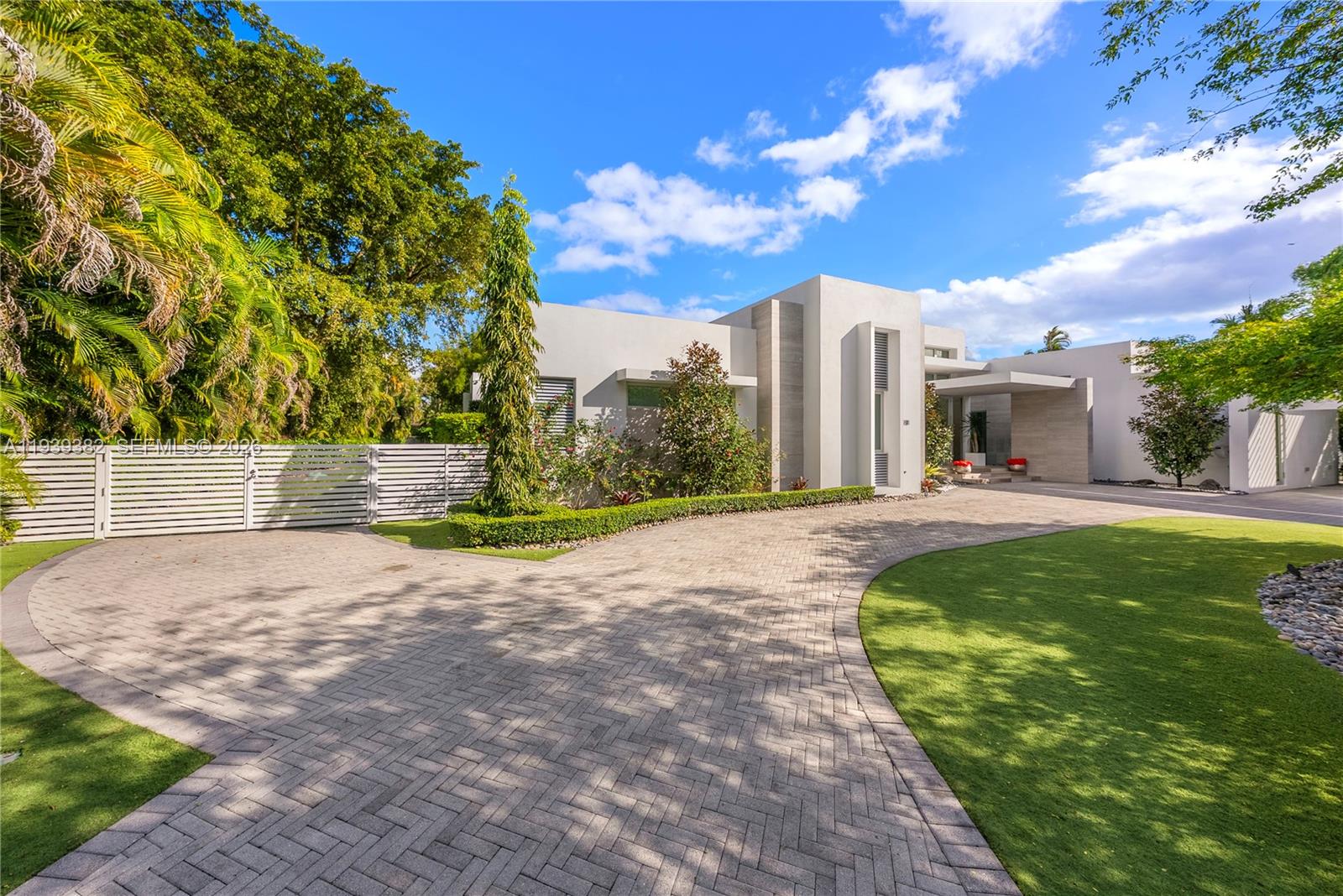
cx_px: 672
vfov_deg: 90.1
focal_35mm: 12
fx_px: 448
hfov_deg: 112.6
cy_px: 448
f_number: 8
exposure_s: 1/400
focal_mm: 12
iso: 200
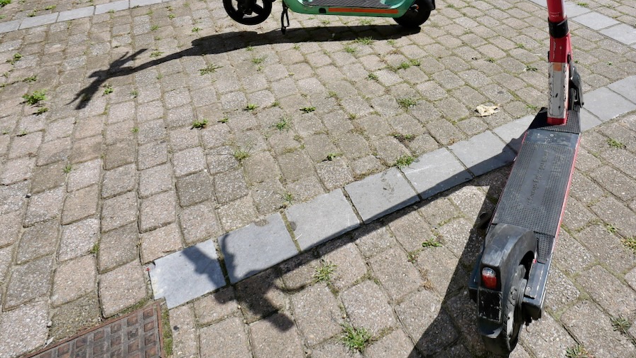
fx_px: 472
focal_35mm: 28
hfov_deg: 66.2
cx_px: 420
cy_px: 32
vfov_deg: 38.5
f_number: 5.6
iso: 200
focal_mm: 9
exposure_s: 1/1300
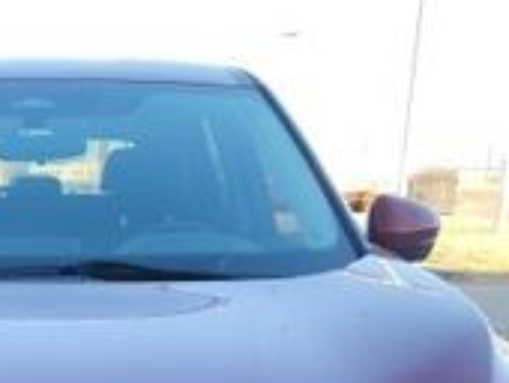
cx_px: 21
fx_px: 1001
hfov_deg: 27.2
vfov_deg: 19.3
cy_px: 548
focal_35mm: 68
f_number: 1.8
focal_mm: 6.4
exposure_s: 1/120
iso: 62
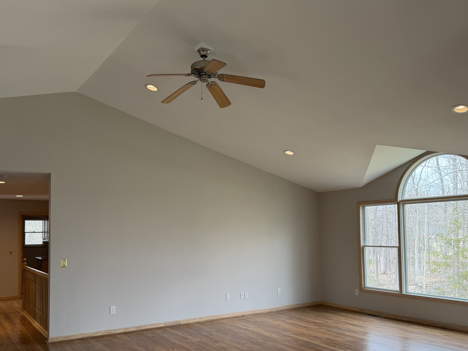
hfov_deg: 58.3
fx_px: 419
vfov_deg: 45.2
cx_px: 228
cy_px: 210
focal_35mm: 31
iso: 80
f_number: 1.78
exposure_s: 1/176
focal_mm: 6.76
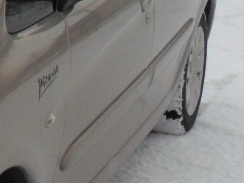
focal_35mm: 147
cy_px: 116
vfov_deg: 10.1
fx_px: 1036
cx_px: -204
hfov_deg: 12.2
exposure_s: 1/125
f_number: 3.5
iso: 80
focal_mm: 4.9
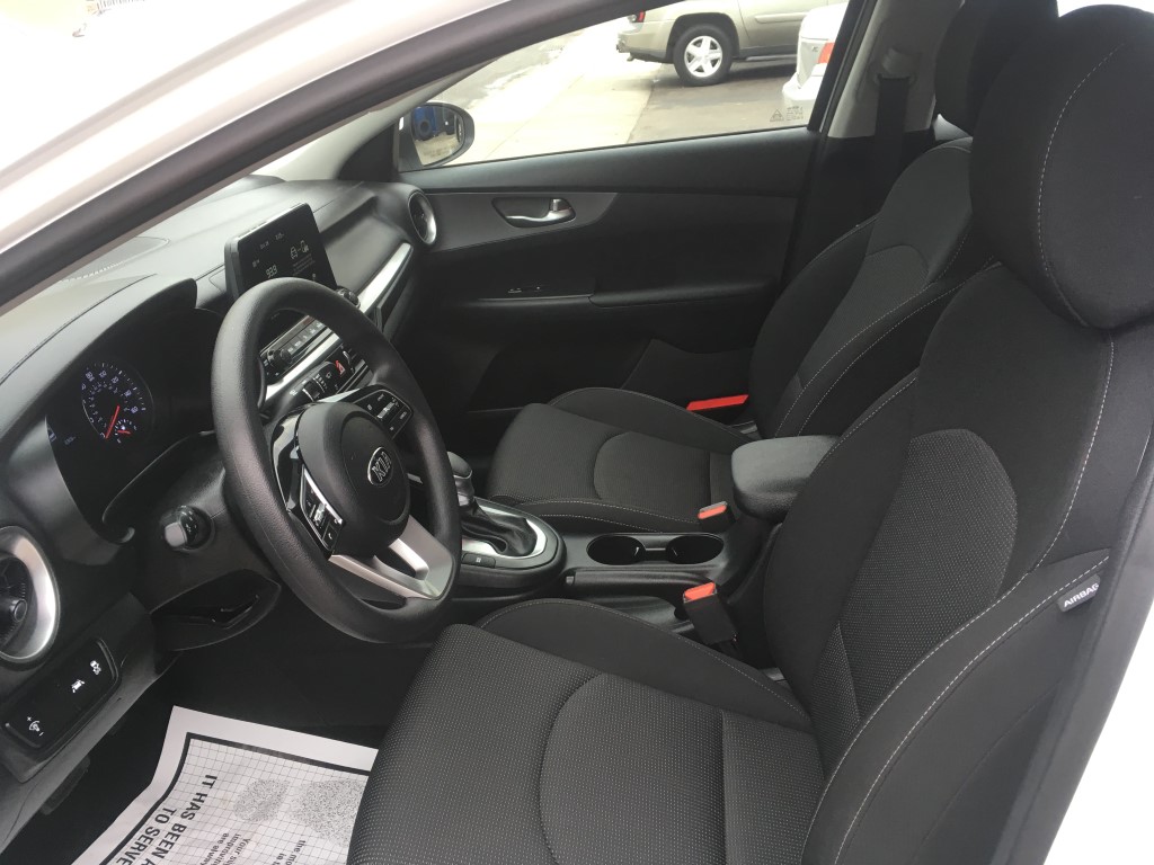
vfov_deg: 48.2
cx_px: 577
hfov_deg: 61.7
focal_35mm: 29
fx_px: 967
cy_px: 432
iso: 25
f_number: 2.2
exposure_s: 1/40
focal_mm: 4.15
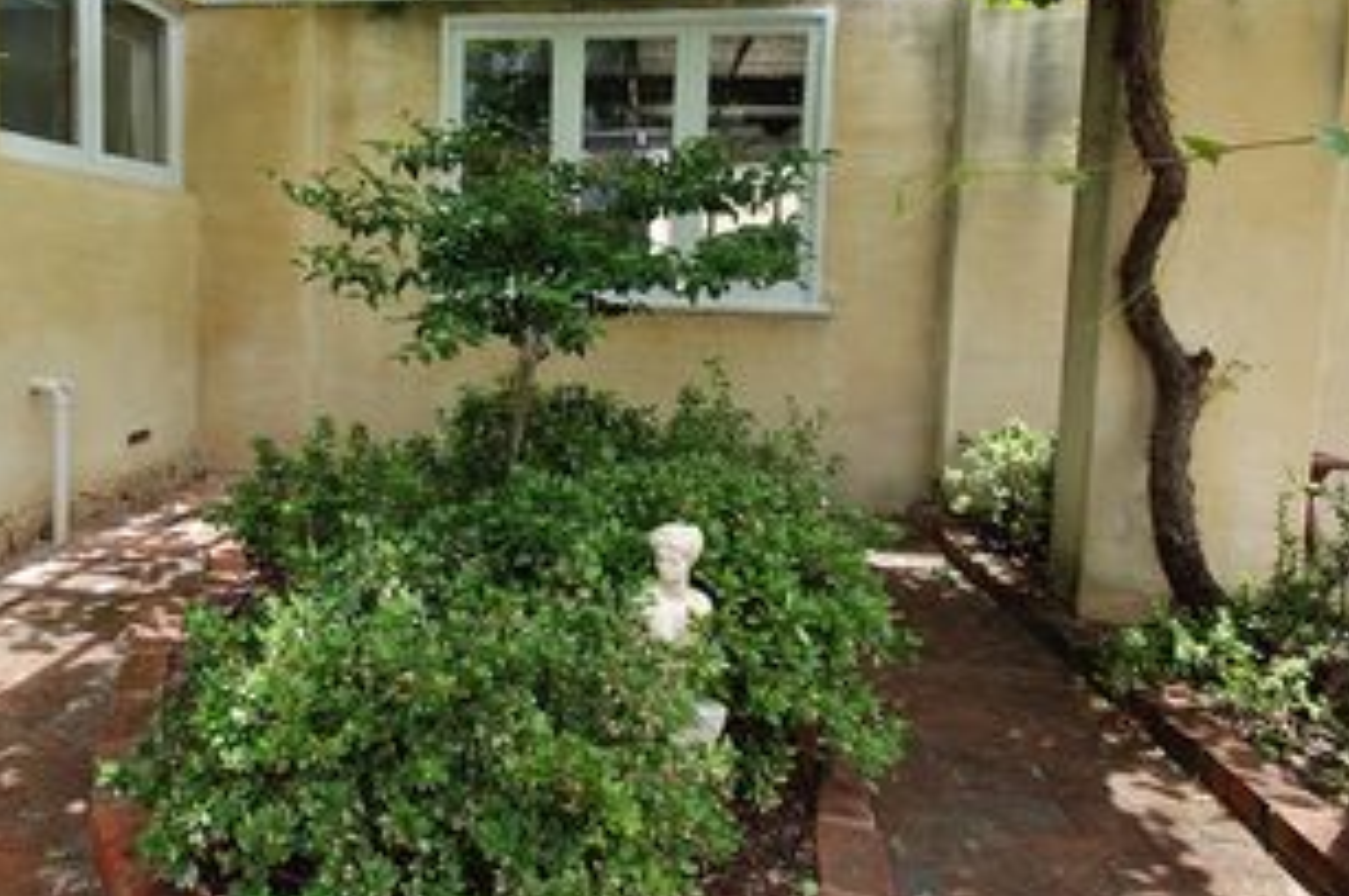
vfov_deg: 54.5
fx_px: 861
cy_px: 345
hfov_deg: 75.0
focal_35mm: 23
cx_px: 514
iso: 140
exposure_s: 1/125
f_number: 5.6
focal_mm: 10
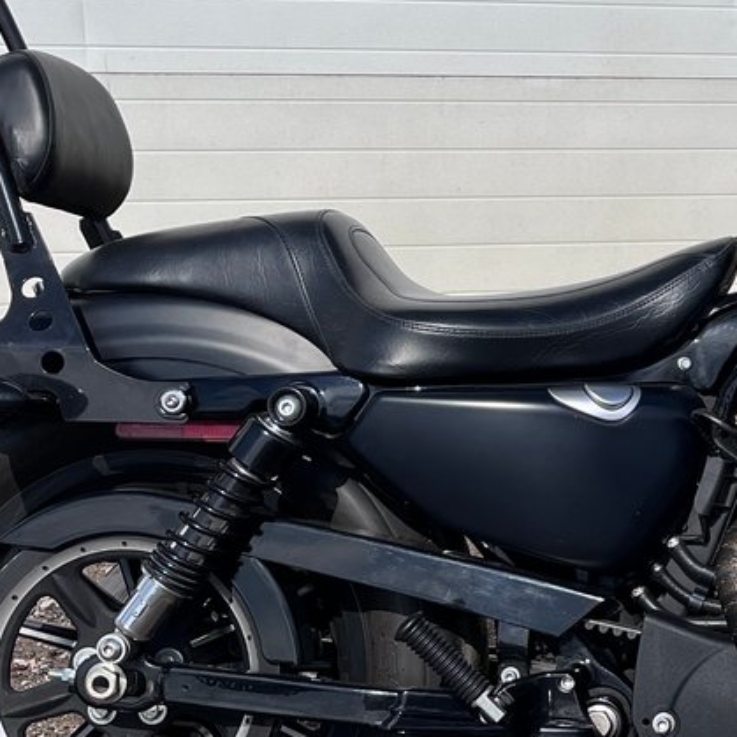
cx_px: 919
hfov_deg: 19.5
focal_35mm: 83
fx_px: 1999
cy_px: 344
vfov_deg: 20.9
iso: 50
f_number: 1.6
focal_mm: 5.1
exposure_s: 1/8403
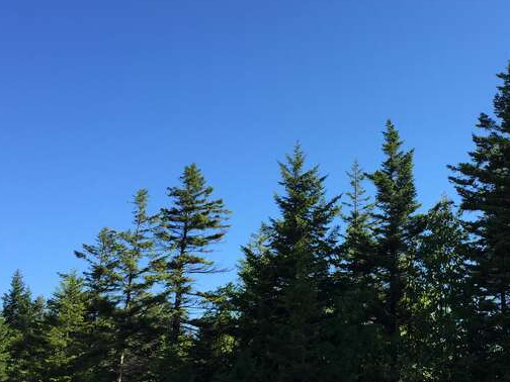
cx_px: 358
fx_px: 678
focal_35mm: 46
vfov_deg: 31.5
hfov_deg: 40.5
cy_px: 175
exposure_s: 1/791
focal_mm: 4.15
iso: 32
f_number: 2.2
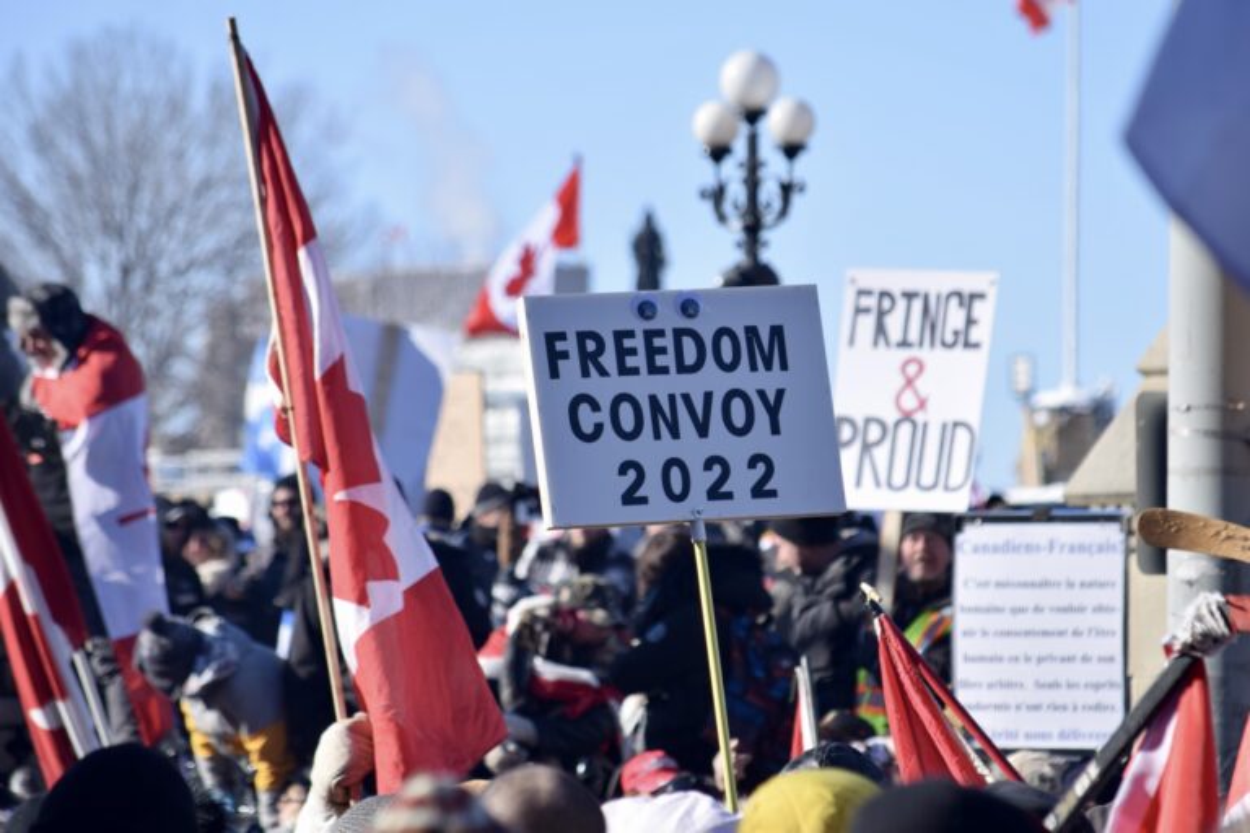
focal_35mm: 300
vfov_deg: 4.6
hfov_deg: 6.9
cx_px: 625
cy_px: 416
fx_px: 10416
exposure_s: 1/250
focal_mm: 200
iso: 100
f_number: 7.1
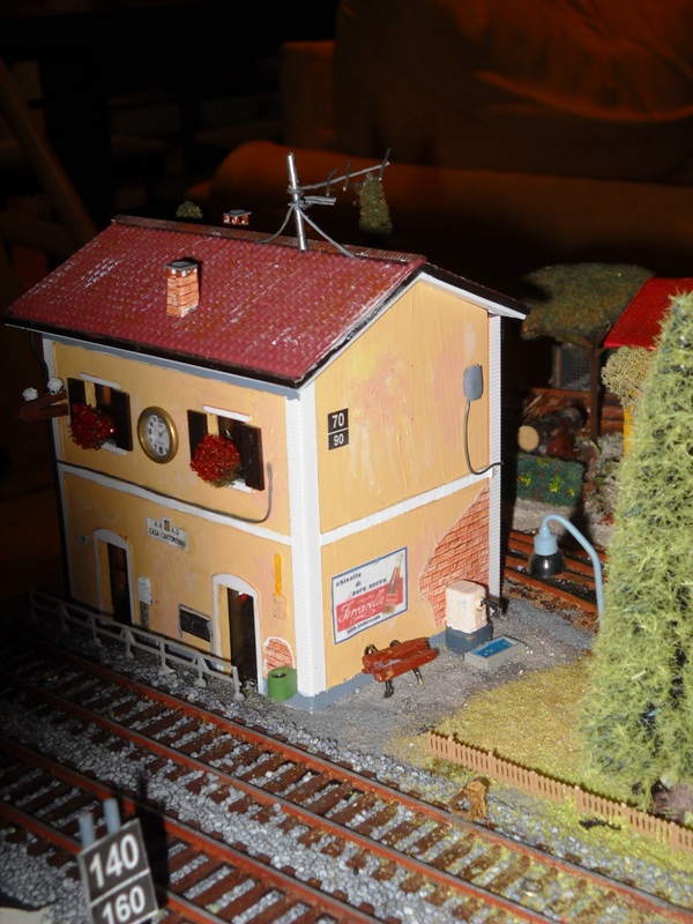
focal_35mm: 56
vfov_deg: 34.3
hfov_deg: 26.1
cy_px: 462
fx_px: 1495
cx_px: 346
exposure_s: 1/30
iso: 64
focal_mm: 9.24
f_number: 3.6
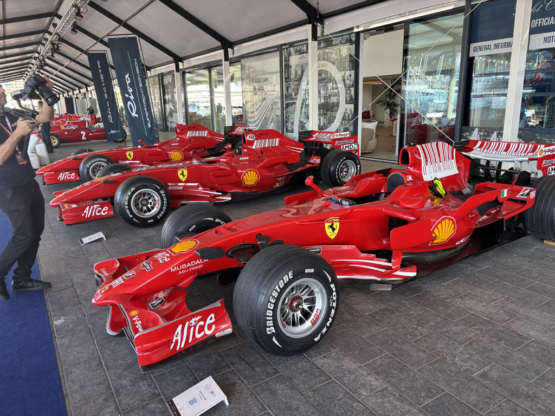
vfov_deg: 53.1
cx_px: 278
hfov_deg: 67.3
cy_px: 208
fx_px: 417
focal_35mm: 26
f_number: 1.6
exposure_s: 1/121
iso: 40
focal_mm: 5.96
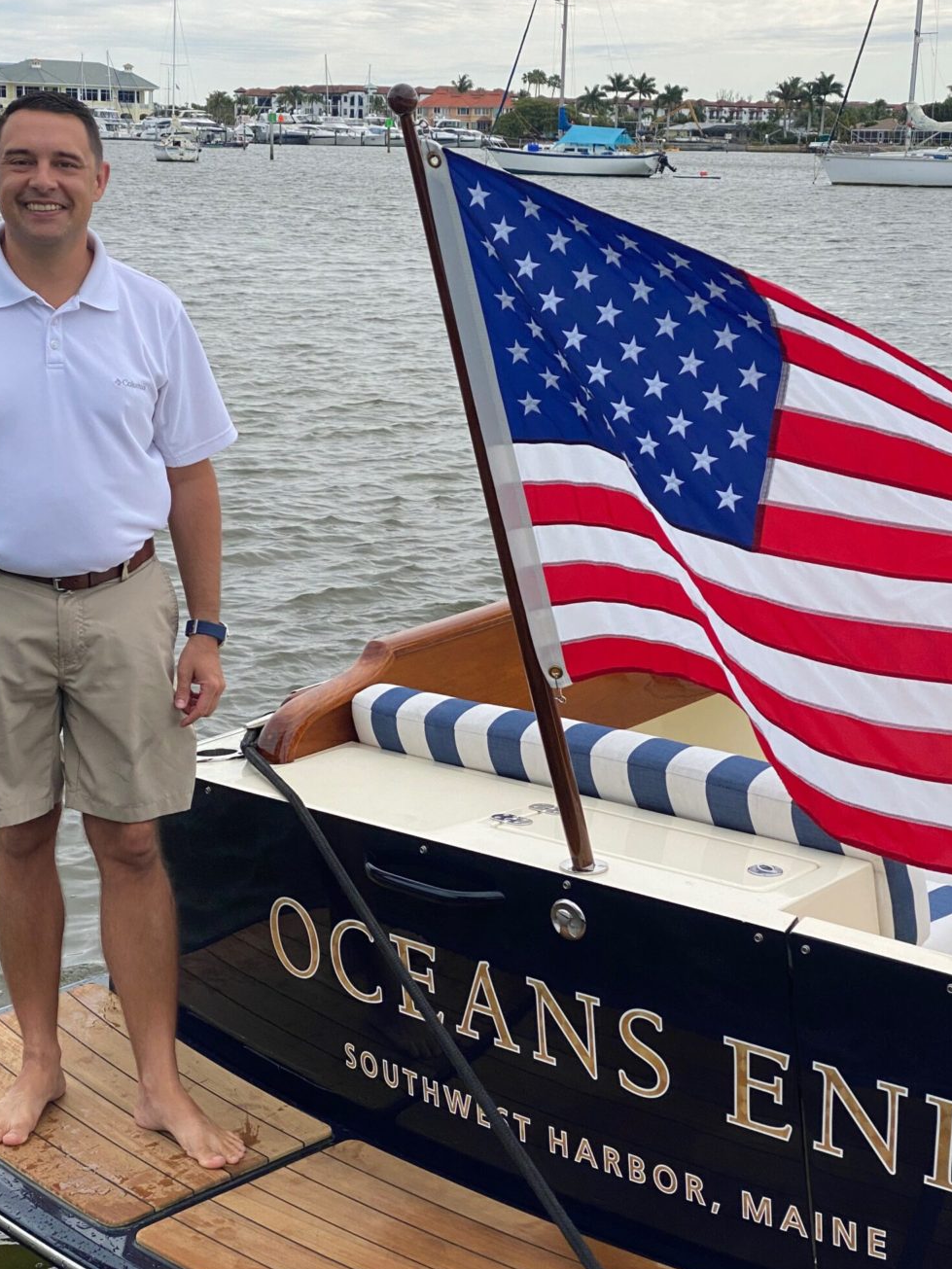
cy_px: 674
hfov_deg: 21.6
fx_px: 2493
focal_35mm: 68
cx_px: 409
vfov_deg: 28.6
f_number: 2
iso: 20
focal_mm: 6
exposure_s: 1/1142
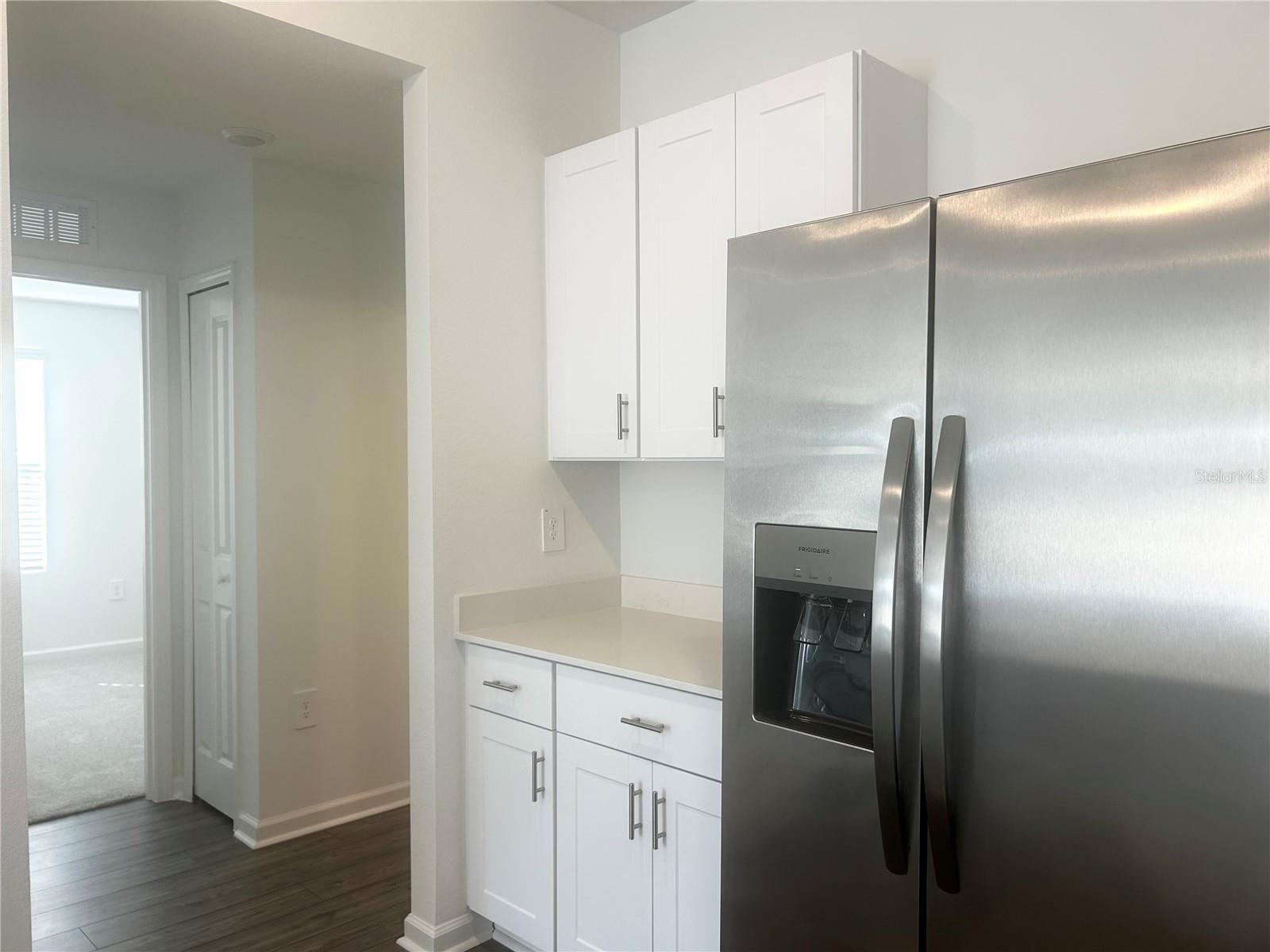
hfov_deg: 67.3
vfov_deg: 53.1
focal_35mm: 26
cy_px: 476
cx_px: 635
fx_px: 954
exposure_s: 1/120
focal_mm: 5.7
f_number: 1.5
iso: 64
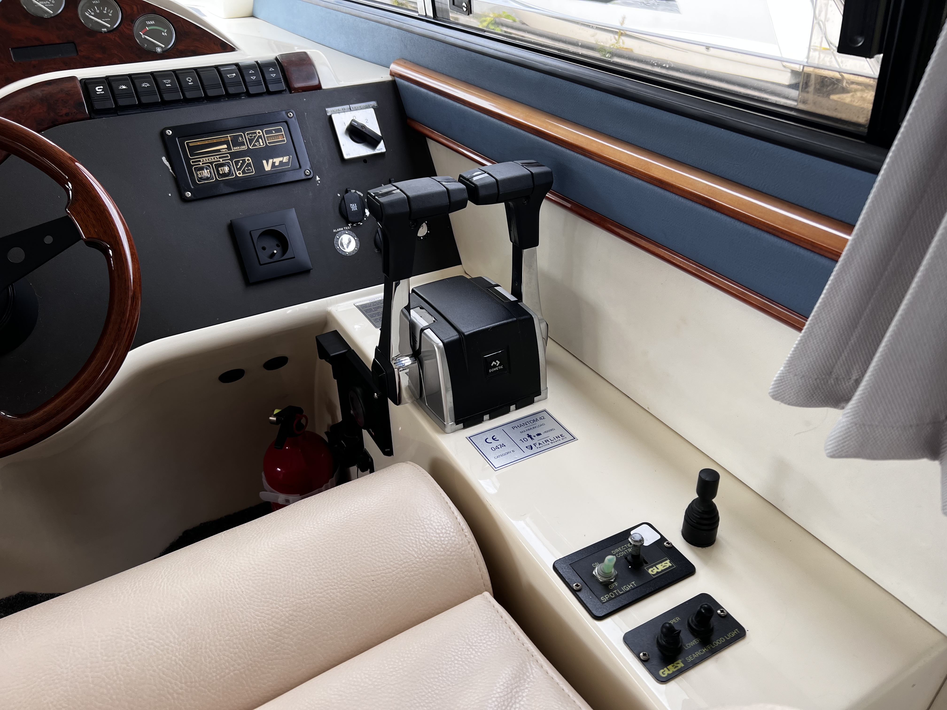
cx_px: 474
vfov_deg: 53.1
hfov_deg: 67.3
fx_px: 711
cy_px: 355
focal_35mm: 26
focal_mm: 5.7
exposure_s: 1/361
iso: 50
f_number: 1.5
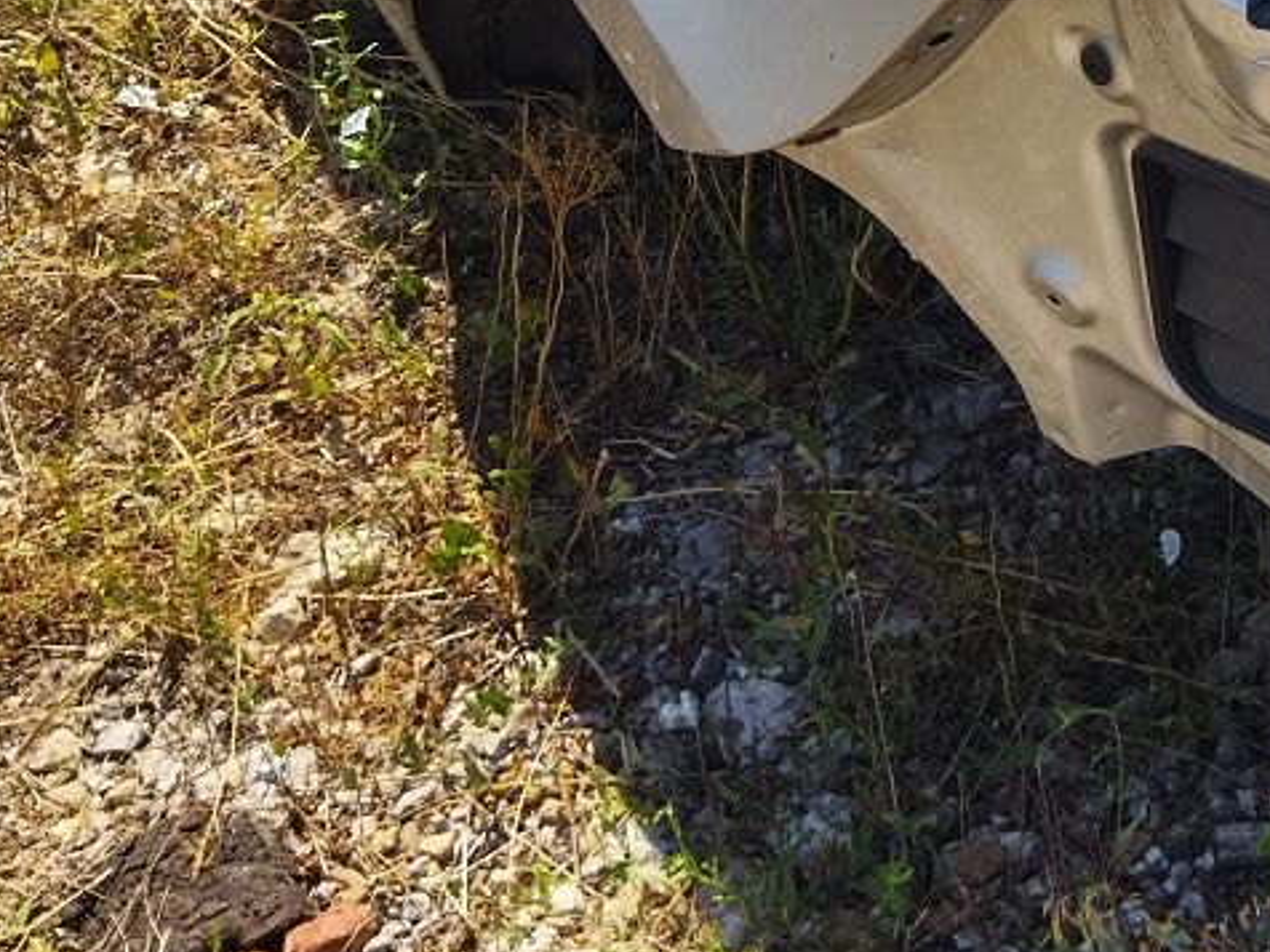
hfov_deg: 27.1
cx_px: 1235
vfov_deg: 20.7
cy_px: -59
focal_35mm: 68
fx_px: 2495
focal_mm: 4.71
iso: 97
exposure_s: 1/2943
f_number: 1.79
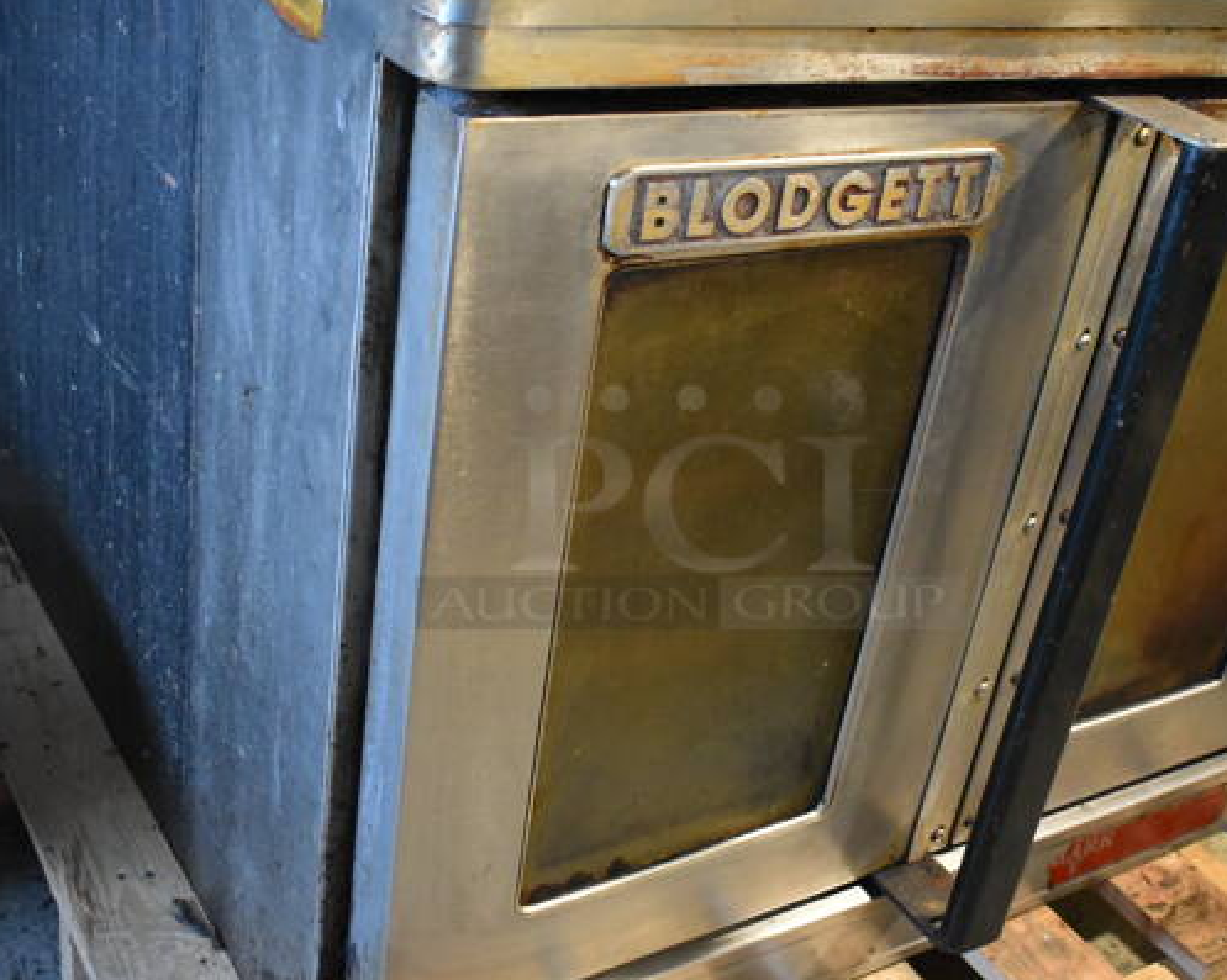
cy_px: 499
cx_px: 691
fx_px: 1633
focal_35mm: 45
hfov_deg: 41.1
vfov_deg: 33.4
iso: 5600
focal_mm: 26
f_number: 4
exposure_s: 1/125
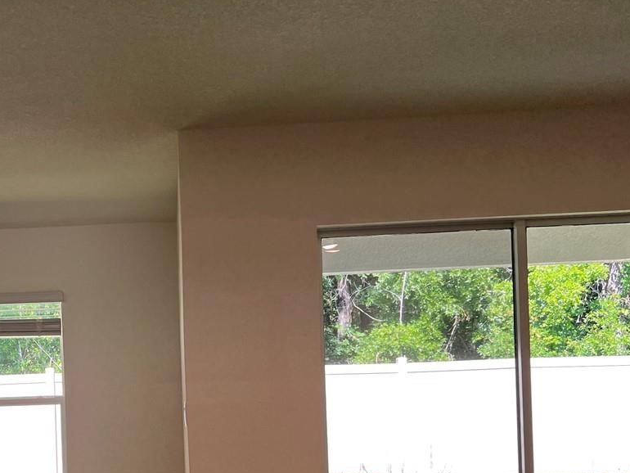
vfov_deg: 26.5
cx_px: 110
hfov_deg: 34.3
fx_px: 983
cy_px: 391
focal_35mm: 54
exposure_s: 1/152
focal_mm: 5.7
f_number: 1.5
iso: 40
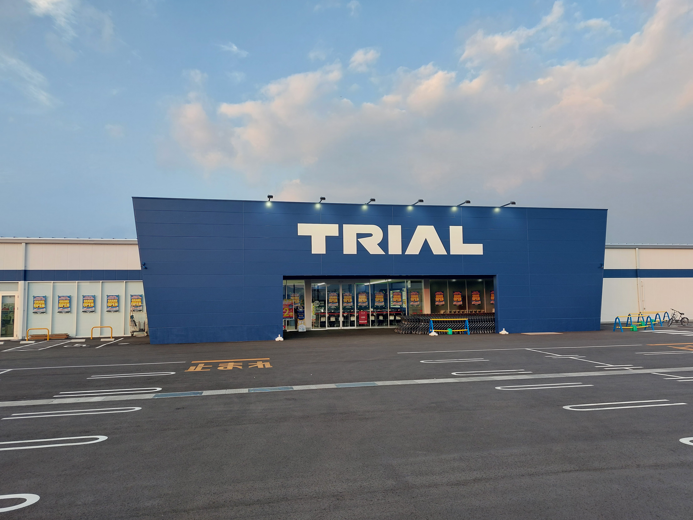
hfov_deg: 69.4
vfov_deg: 54.9
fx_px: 500
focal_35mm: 25
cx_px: 351
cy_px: 265
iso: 40
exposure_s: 1/120
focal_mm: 5.23
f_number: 1.8
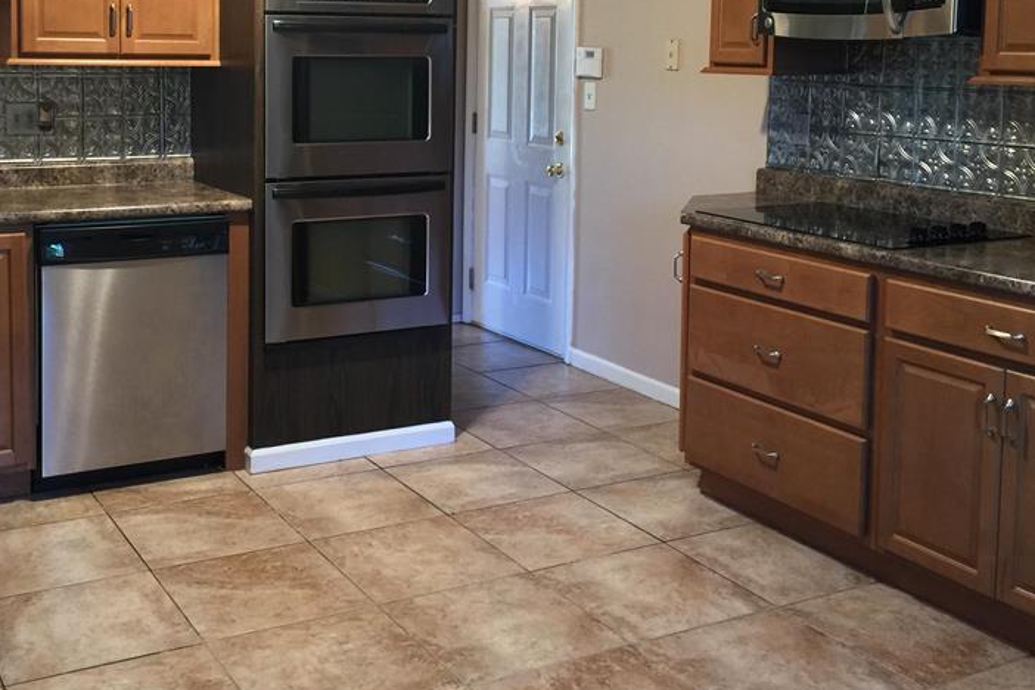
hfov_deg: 44.3
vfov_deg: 30.0
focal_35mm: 44
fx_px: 1265
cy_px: 167
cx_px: 433
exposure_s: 1/15
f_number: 2.2
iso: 80
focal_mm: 4.15
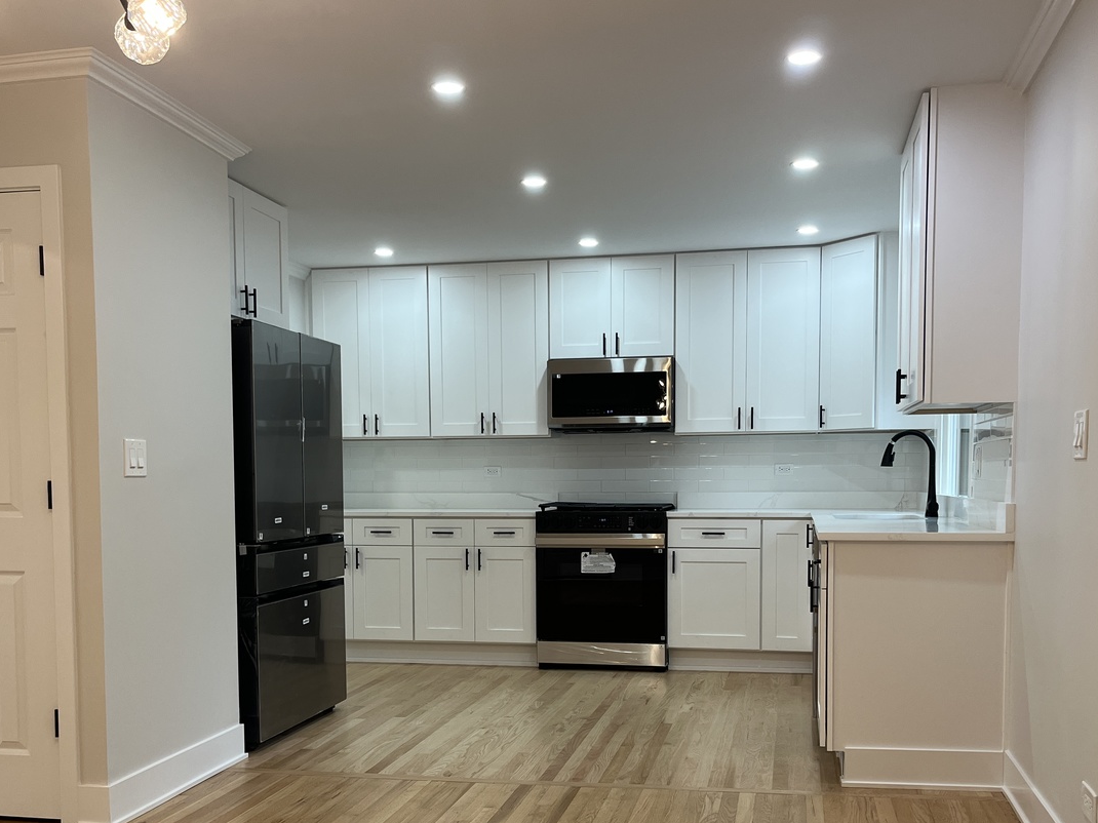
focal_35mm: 35
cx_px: 564
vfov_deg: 40.3
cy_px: 538
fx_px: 1110
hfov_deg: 52.6
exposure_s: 1/120
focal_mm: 5.1
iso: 100
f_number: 1.6
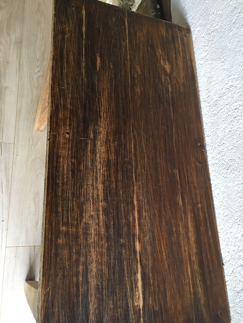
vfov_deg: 61.7
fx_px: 271
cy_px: 162
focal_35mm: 29
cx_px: 122
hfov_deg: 48.2
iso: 100
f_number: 2.2
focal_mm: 4.15
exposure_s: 1/33
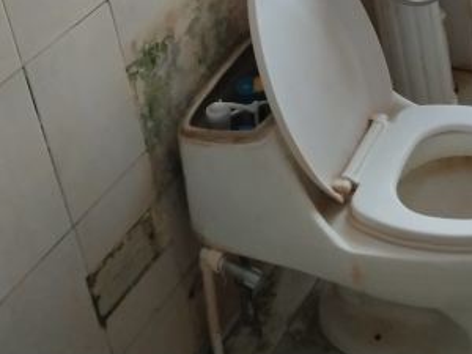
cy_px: -113
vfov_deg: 17.3
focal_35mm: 80
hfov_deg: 24.3
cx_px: 327
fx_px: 1091
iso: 196
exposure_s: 1/50
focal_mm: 3.95
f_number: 1.8
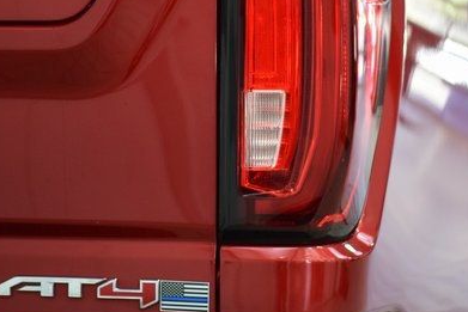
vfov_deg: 8.0
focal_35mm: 172
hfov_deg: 11.9
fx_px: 2237
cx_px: 292
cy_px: 87
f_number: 2.8
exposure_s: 1/100
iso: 1600
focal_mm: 70
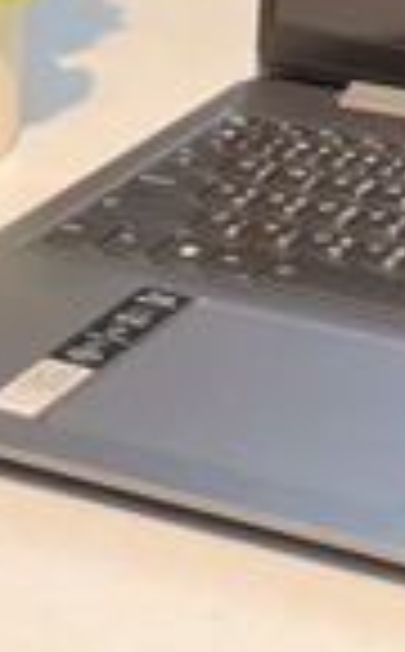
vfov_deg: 14.7
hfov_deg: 10.2
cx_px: 680
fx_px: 2165
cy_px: -567
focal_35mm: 122
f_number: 1.6
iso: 100
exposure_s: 1/100
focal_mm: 4.2
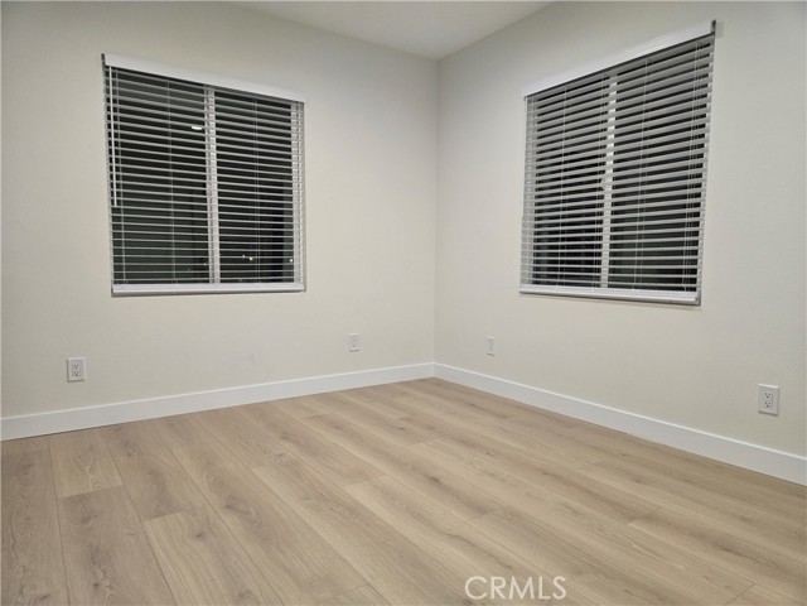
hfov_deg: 73.9
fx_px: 536
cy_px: 303
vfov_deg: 58.9
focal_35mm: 23
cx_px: 404
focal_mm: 5.4
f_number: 1.8
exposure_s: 1/40
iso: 100
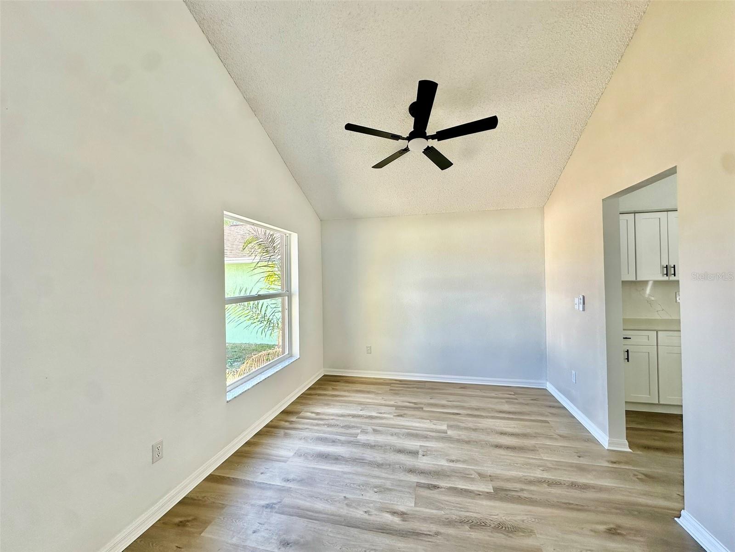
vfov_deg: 85.7
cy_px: 276
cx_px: 368
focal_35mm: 14
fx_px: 297
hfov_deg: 102.1
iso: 40
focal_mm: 2.22
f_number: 2.2
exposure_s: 1/108
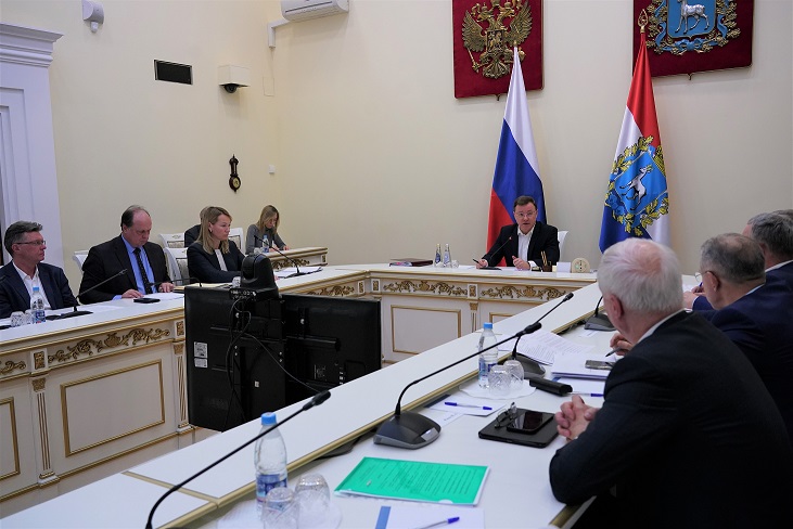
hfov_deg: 60.3
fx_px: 683
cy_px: 264
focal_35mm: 31
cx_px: 396
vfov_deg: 42.4
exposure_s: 1/250
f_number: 5.6
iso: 2500
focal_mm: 31
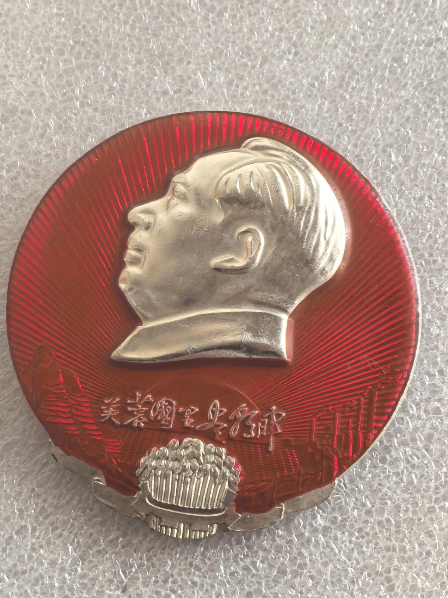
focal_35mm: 148
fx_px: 2554
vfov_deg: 13.3
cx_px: 224
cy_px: 299
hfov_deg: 10.0
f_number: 3
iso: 160
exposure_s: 1/50
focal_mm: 14.6
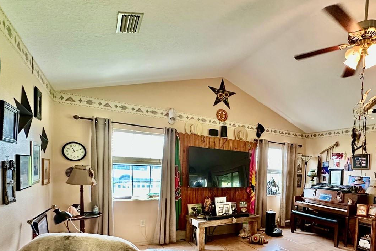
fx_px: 230
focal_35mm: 22
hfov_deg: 75.9
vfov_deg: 55.3
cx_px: 253
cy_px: 178
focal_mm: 2.22
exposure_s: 1/60
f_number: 2.2
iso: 500
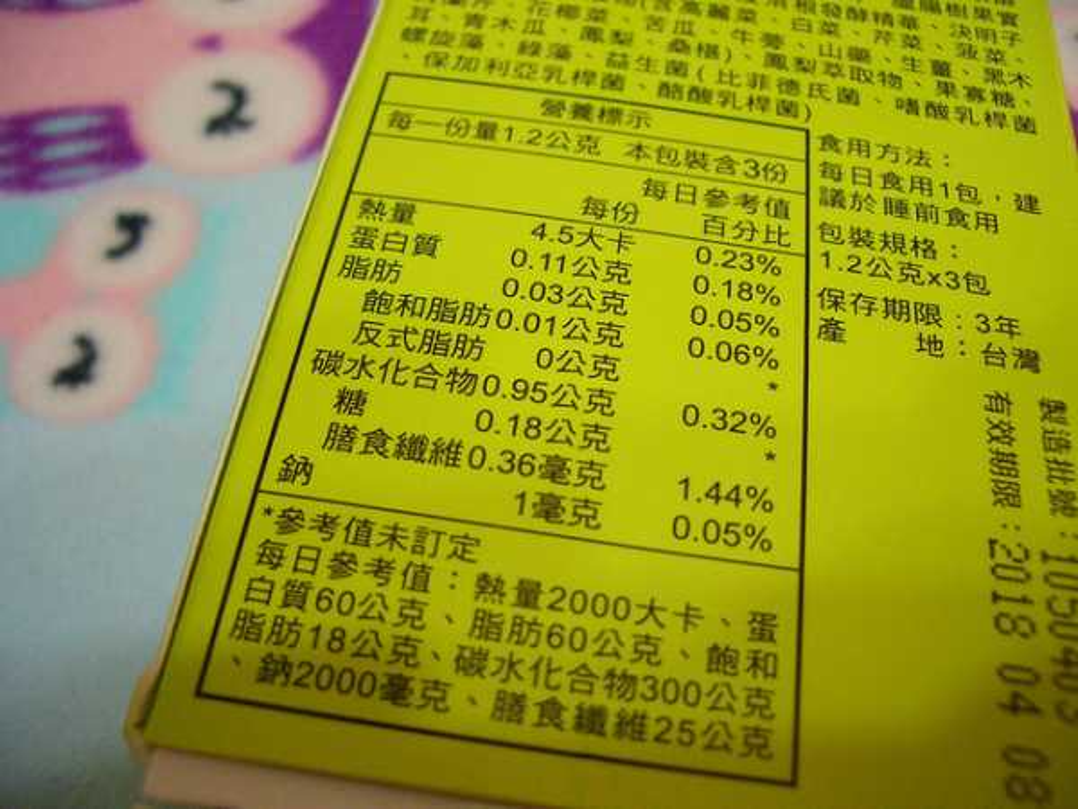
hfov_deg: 52.6
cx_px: 539
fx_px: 1090
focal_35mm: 35
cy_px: 404
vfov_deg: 40.7
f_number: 2.6
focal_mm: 5.8
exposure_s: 1/30
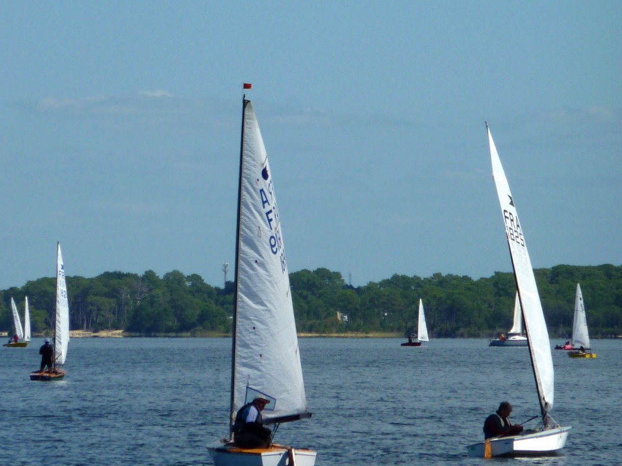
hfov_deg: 5.5
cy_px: 227
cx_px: 302
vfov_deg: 4.1
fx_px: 6523
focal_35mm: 363
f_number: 5.6
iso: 80
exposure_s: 1/640
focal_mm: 49.2
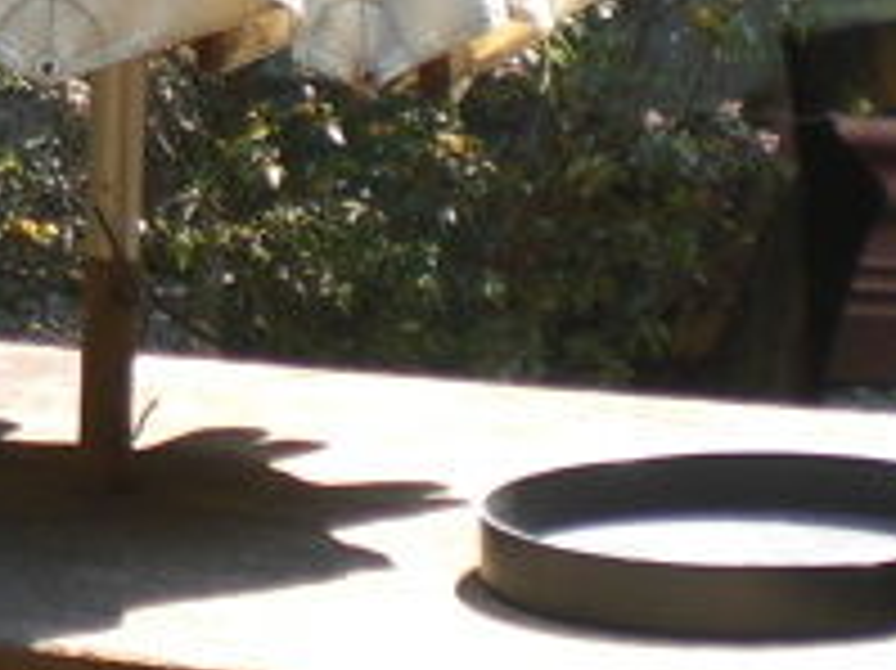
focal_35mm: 196
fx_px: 5070
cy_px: -333
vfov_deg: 7.4
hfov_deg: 9.8
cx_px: -410
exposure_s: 1/80
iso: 50
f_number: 3.1
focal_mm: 6.3
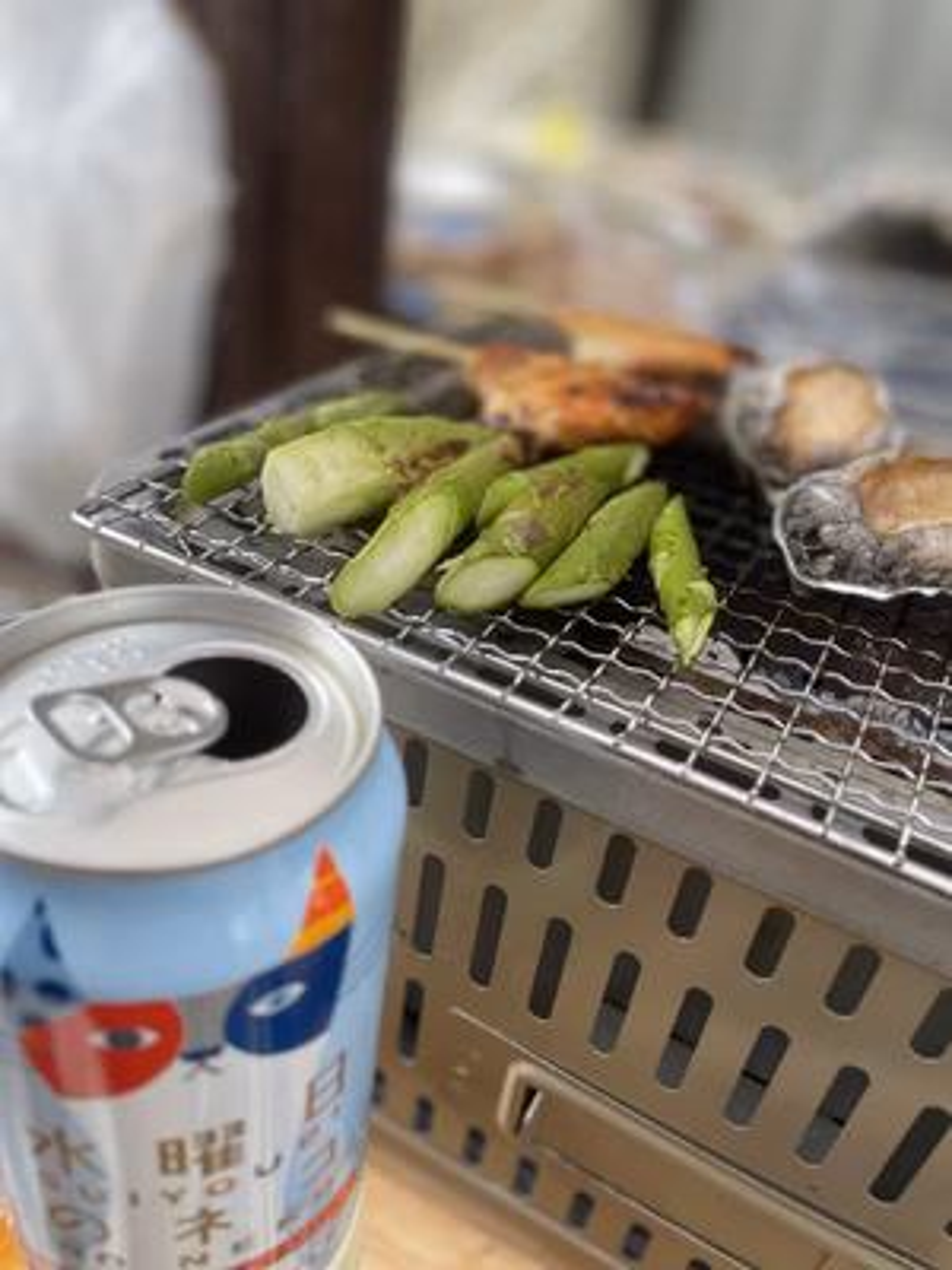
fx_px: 953
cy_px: 635
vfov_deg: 67.3
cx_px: 476
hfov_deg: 53.1
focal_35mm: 26
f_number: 1.6
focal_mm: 4.2
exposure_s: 1/373
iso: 50
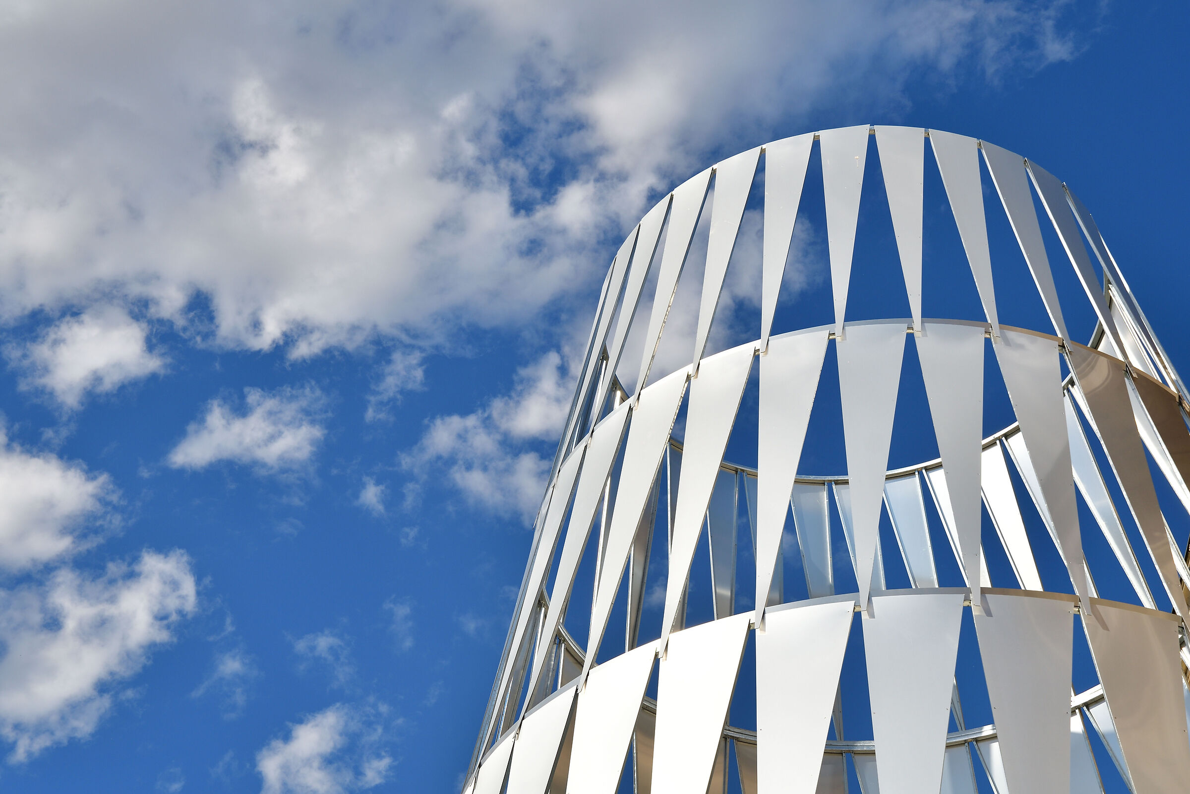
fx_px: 1983
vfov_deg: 22.6
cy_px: 397
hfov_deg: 33.4
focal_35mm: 60
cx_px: 595
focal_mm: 40
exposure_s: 1/500
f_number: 7.1
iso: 100
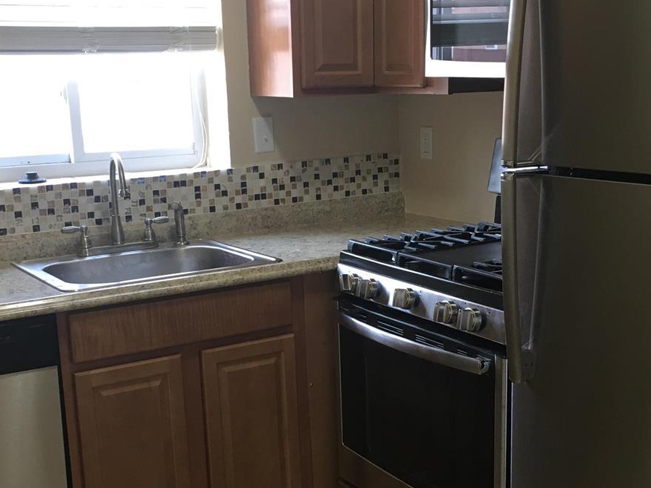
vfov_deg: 27.4
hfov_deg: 36.1
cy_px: 305
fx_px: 997
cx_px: 356
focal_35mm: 53
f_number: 2.2
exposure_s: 1/17
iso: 40
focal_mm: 4.15
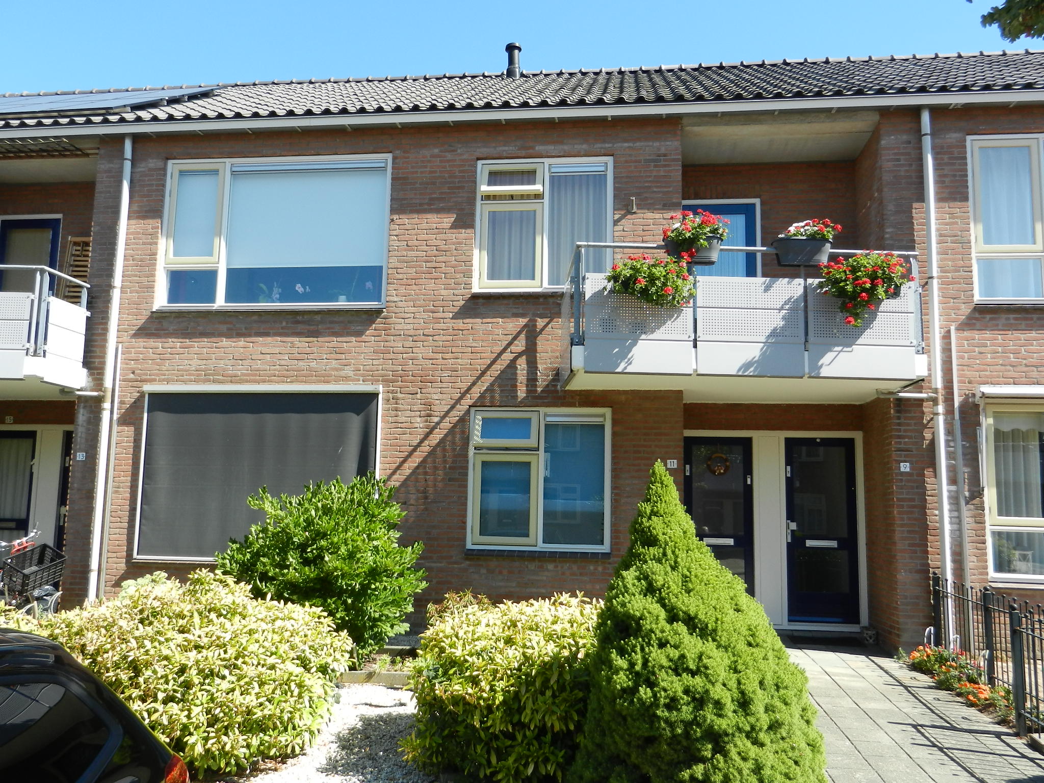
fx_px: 875
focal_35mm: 29
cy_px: 392
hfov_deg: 61.7
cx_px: 522
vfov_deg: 48.2
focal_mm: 5.1
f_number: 3.6
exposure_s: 1/500
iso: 160
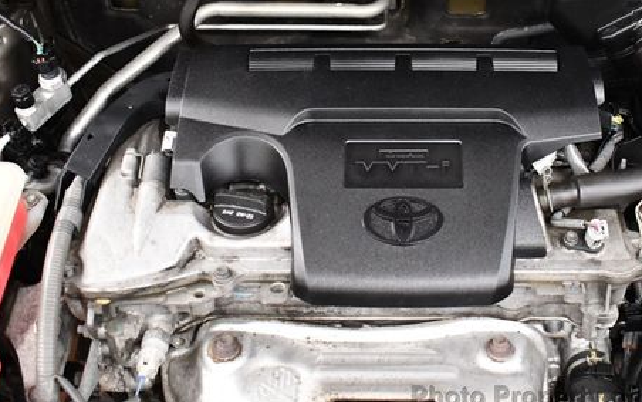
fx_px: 910
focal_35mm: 52
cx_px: 395
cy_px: 121
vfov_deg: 24.7
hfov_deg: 38.6
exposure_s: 1/60
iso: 3200
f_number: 3.5
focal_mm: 18
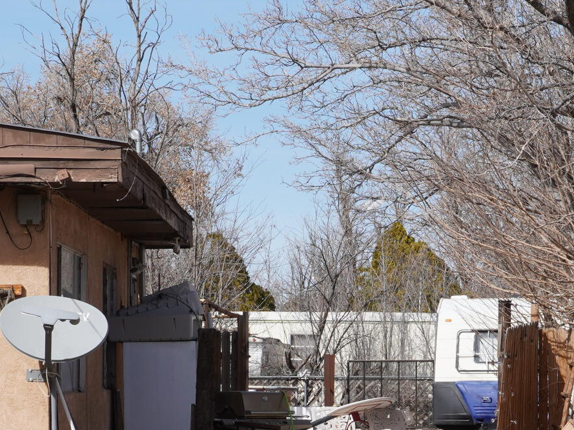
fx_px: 3068
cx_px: 319
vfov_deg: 8.0
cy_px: 417
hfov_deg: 10.7
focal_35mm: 185
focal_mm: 38
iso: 100
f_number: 10
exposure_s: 1/200
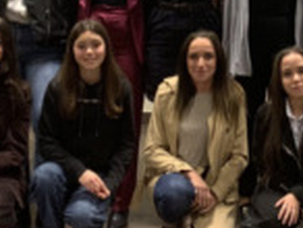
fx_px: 1061
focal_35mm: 121
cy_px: -48
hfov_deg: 16.0
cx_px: 293
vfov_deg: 12.0
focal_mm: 4.25
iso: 250
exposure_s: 1/50
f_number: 1.8
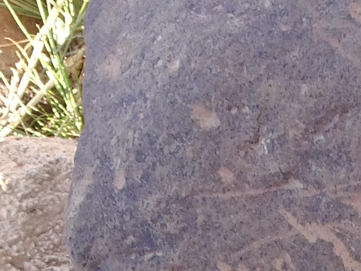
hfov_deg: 12.6
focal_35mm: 143
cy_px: 846
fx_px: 1491
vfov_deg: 8.5
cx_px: 641
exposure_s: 1/60
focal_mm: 4.1
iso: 80
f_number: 3.5
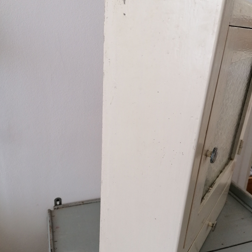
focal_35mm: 32
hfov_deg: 51.1
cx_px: 126
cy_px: 143
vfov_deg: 51.0
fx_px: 264
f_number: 1.8
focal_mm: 4.75
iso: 200
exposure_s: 1/45
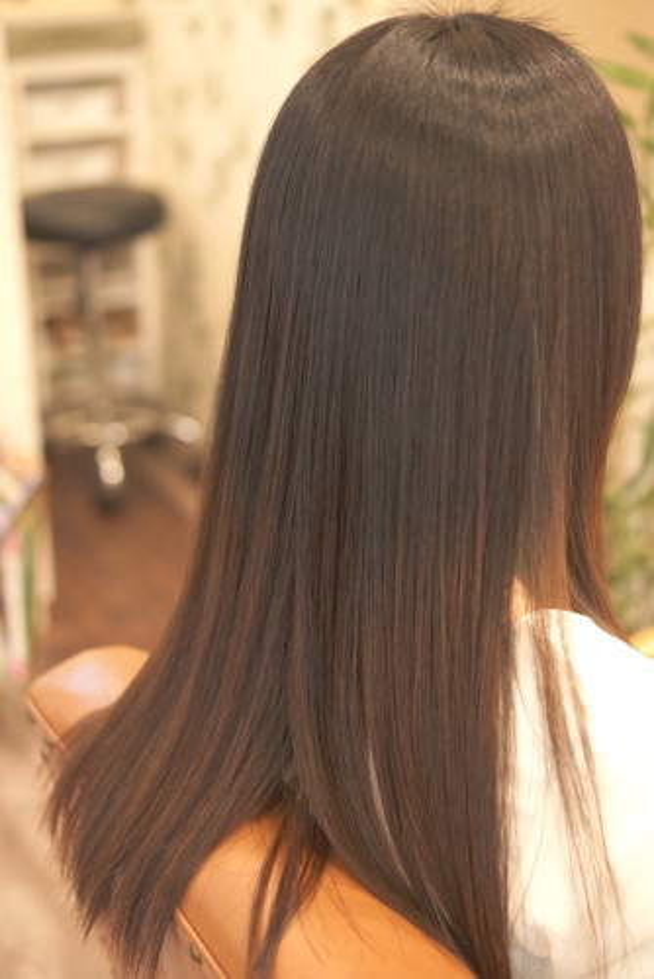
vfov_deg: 37.8
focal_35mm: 52
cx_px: 327
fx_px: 1429
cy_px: 490
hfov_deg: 25.8
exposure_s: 1/160
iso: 400
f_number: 2.2
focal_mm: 35
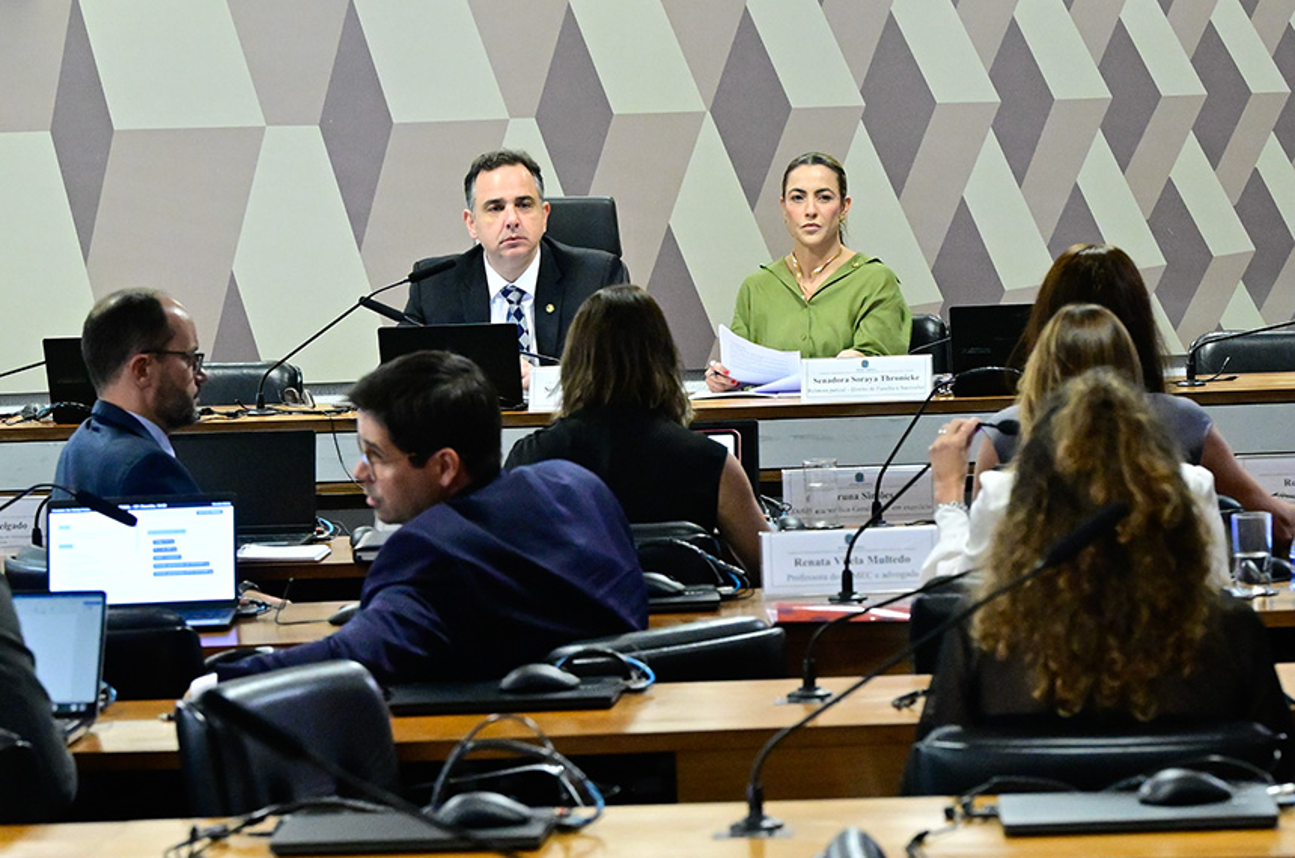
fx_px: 3770
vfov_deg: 13.0
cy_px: 429
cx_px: 648
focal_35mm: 105
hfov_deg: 19.5
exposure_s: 1/200
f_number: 4
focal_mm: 70
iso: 4000
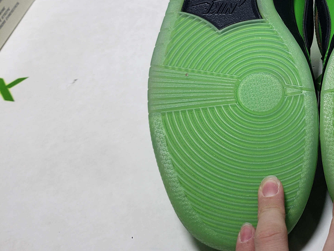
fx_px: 521
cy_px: 64
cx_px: 343
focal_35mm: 54
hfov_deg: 32.4
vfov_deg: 26.7
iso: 50
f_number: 1.5
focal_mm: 4.3
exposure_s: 1/426
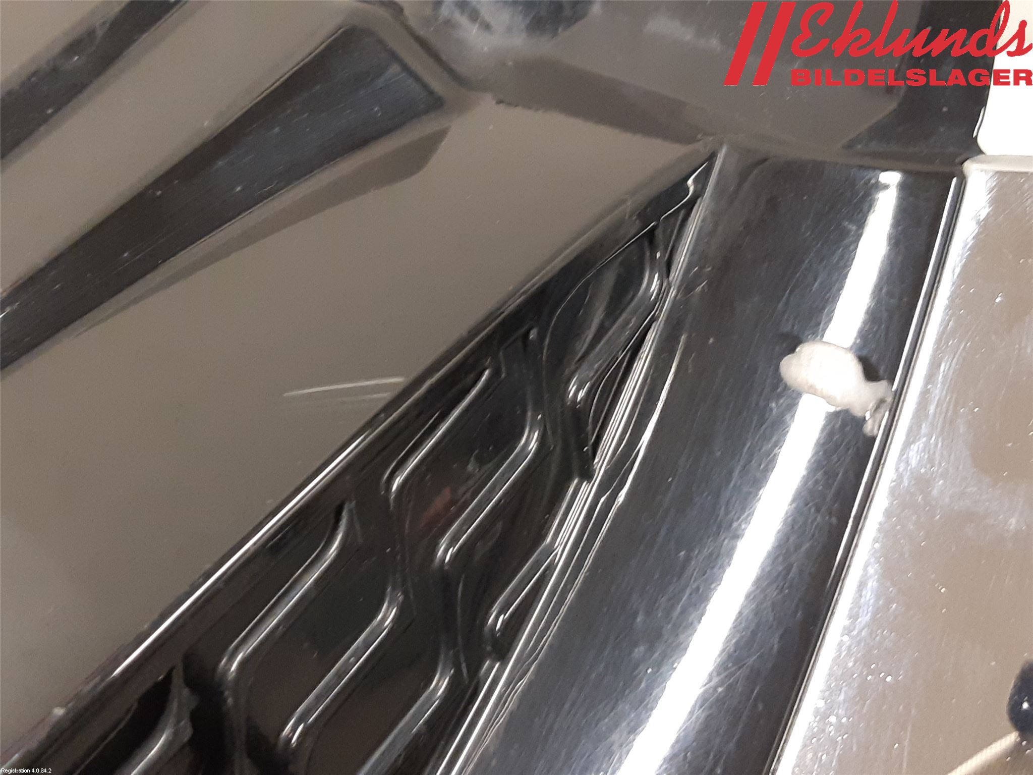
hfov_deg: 67.3
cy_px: 388
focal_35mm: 26
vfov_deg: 53.1
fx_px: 776
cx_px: 516
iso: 250
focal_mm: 3.93
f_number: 1.7
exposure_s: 1/25
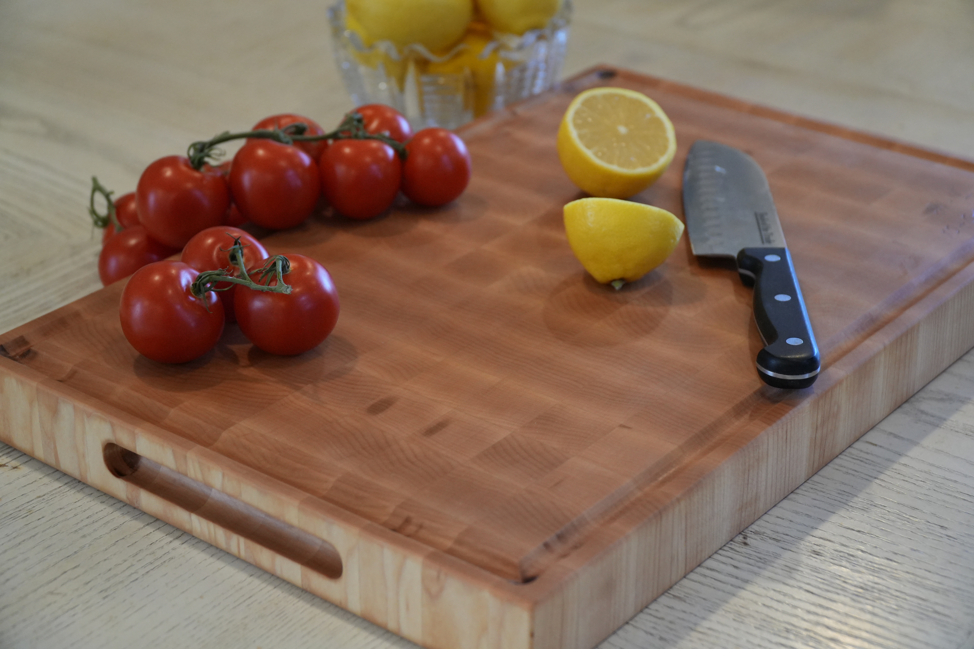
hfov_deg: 31.2
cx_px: 487
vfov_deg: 21.1
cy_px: 324
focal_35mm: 64
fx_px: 1745
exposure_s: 1/160
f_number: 4
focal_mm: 43
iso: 1600
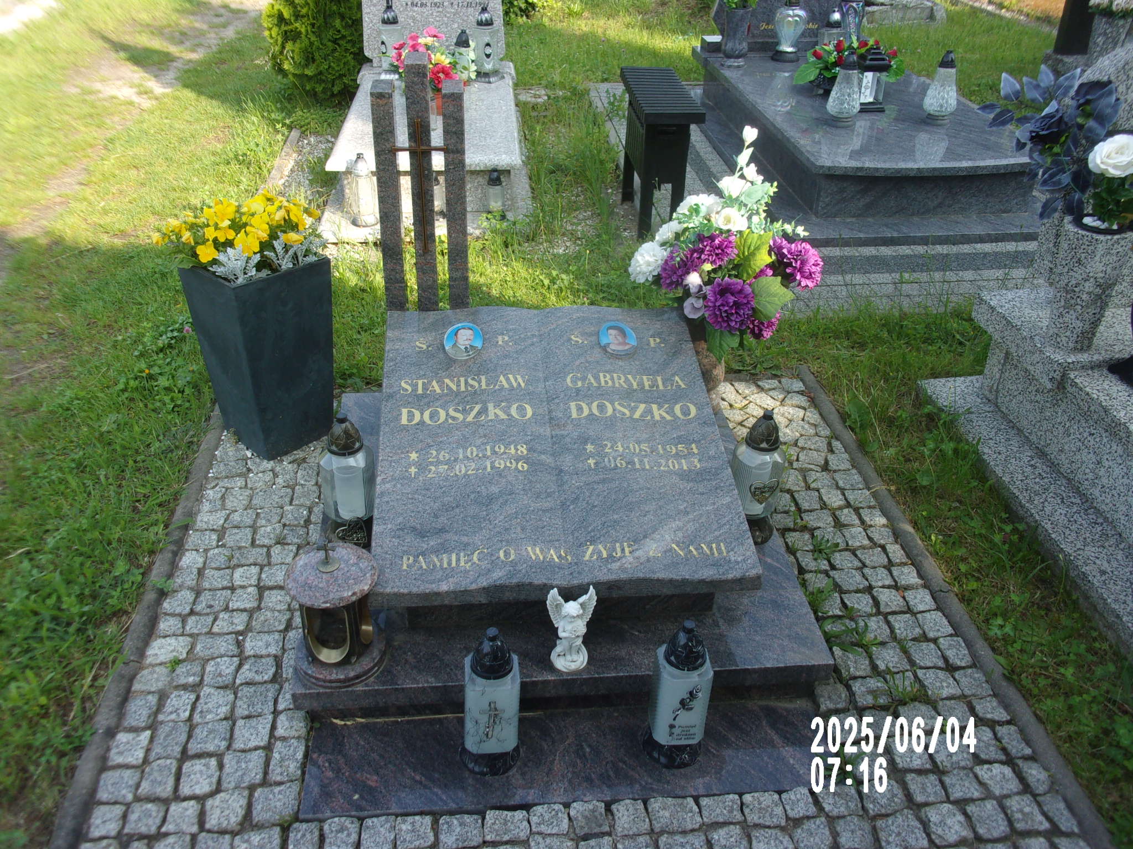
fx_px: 916
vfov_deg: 49.7
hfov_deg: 63.4
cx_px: 566
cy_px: 424
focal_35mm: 28
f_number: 3.9
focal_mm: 5.1
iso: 80
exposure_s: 1/160
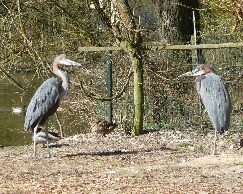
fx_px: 791
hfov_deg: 17.5
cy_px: 97
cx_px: 129
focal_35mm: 110
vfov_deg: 14.0
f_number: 4.4
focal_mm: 13.6
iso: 100
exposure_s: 1/320
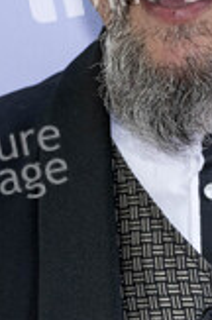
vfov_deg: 10.1
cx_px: 181
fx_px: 1810
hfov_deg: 6.7
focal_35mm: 204
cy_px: 75
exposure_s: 1/200
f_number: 5.6
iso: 800
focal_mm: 83
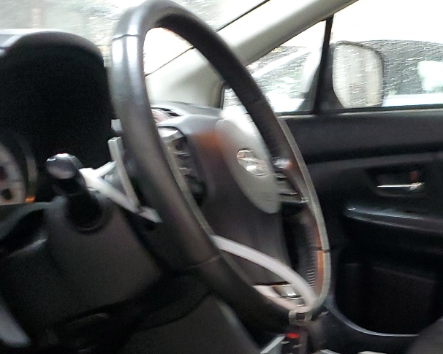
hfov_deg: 26.7
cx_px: 447
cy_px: 355
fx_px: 879
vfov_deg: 22.0
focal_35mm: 67
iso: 296
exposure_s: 1/20
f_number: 1.5
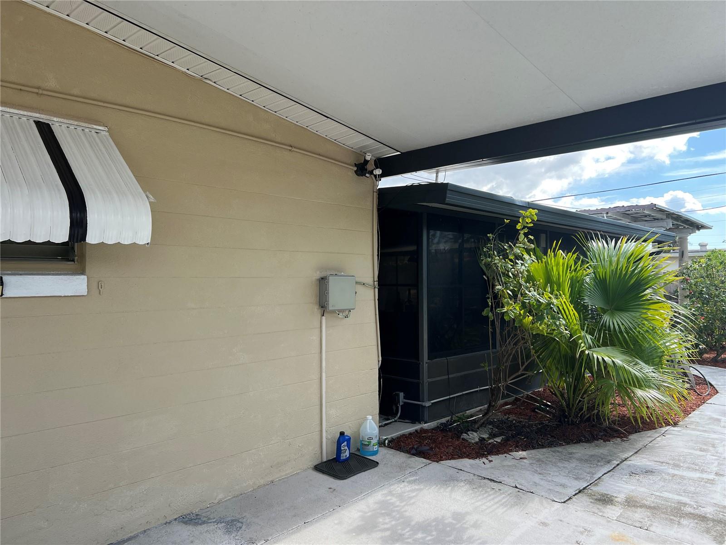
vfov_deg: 53.1
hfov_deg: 67.3
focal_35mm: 26
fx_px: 545
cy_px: 272
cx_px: 363
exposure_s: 1/1000
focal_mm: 5.7
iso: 50
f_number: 1.5
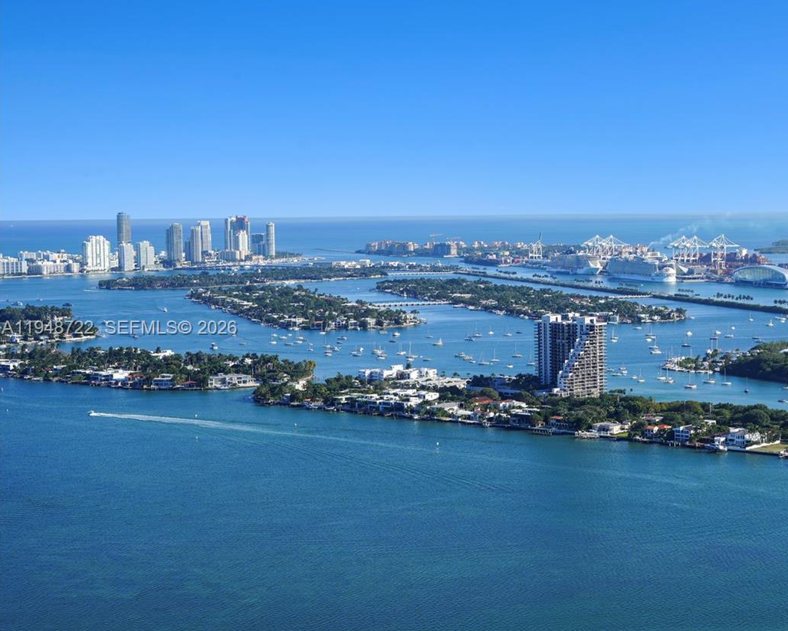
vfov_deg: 21.0
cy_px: 329
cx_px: 612
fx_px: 1703
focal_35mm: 73
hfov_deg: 25.7
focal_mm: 50
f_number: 10
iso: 100
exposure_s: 1/160
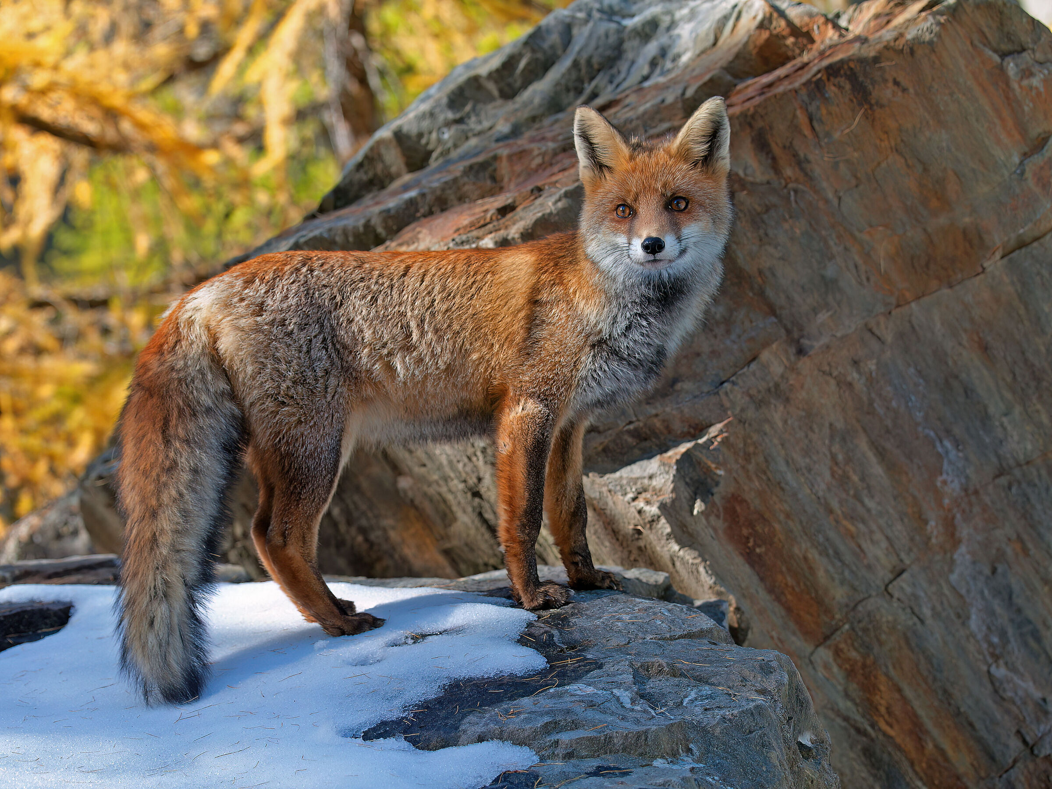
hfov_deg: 19.6
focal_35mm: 100
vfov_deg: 14.8
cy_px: 394
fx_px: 3039
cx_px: 526
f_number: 3.5
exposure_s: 1/250
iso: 100
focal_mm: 50
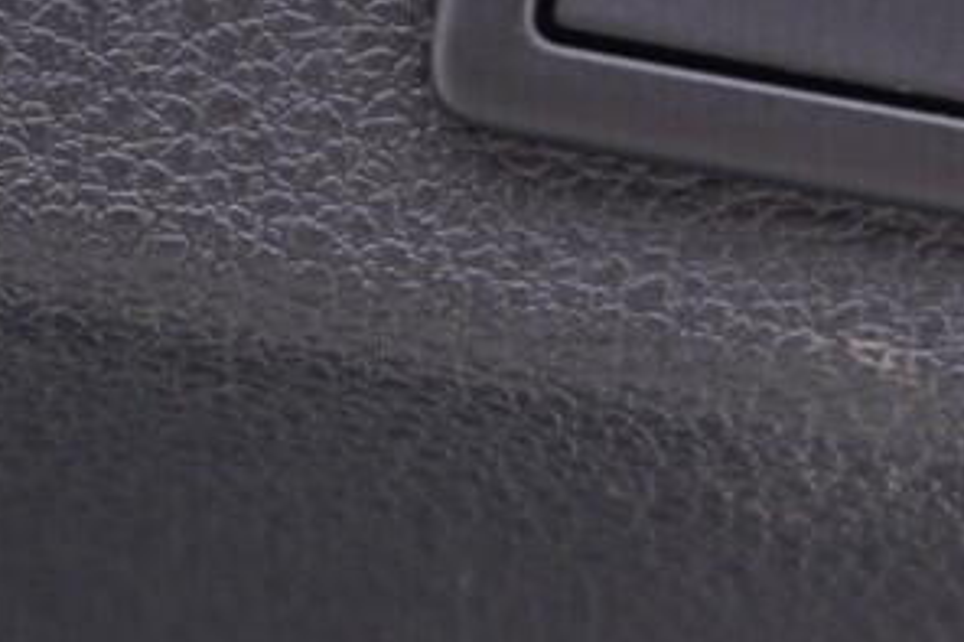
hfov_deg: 11.5
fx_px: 4683
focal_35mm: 175
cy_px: -134
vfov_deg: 7.8
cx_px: 1228
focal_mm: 24
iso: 320
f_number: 2.8
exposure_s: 1/40
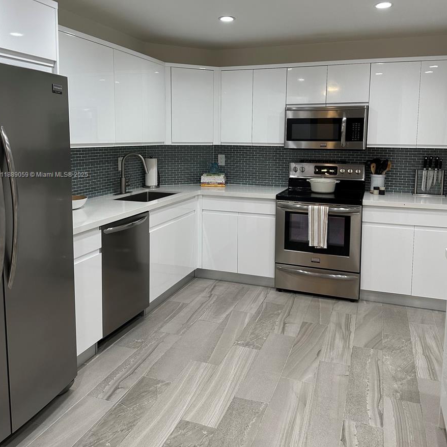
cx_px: 224
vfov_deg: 55.1
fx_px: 424
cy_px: 175
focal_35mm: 29
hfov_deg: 55.6
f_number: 1.78
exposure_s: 1/120
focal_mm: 6.86
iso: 160
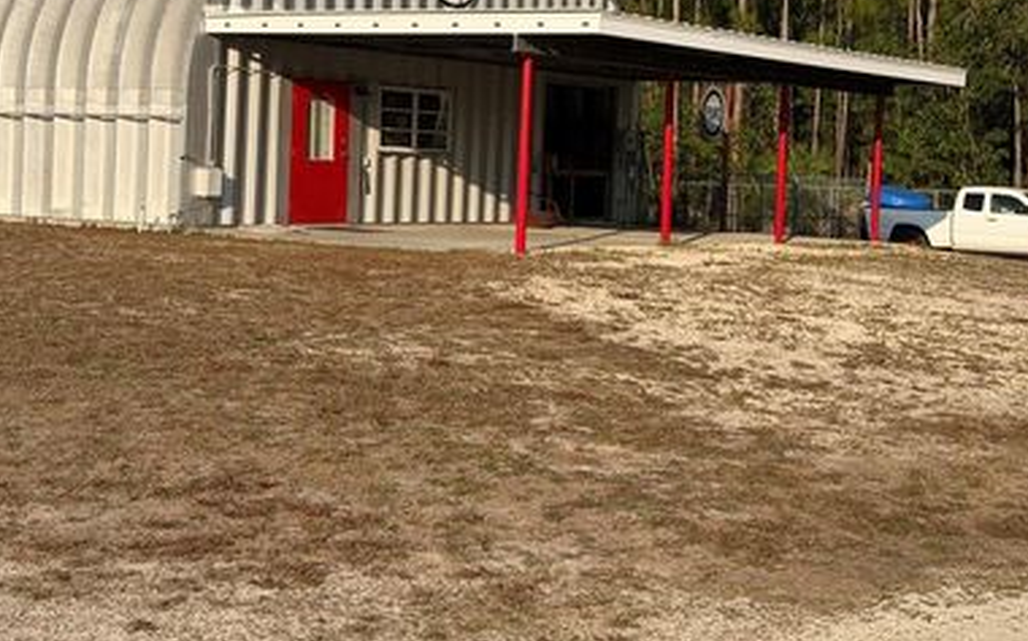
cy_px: 247
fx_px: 1876
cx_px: 449
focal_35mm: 67
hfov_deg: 30.6
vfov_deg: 19.4
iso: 64
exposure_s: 1/5587
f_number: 1.78
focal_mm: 6.76
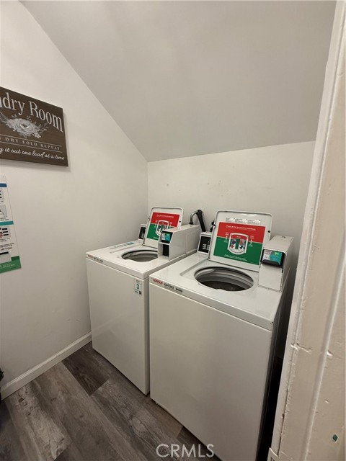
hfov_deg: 85.7
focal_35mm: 14
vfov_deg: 102.1
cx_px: 173
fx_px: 187
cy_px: 230
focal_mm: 2.22
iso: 250
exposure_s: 1/120
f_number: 2.2
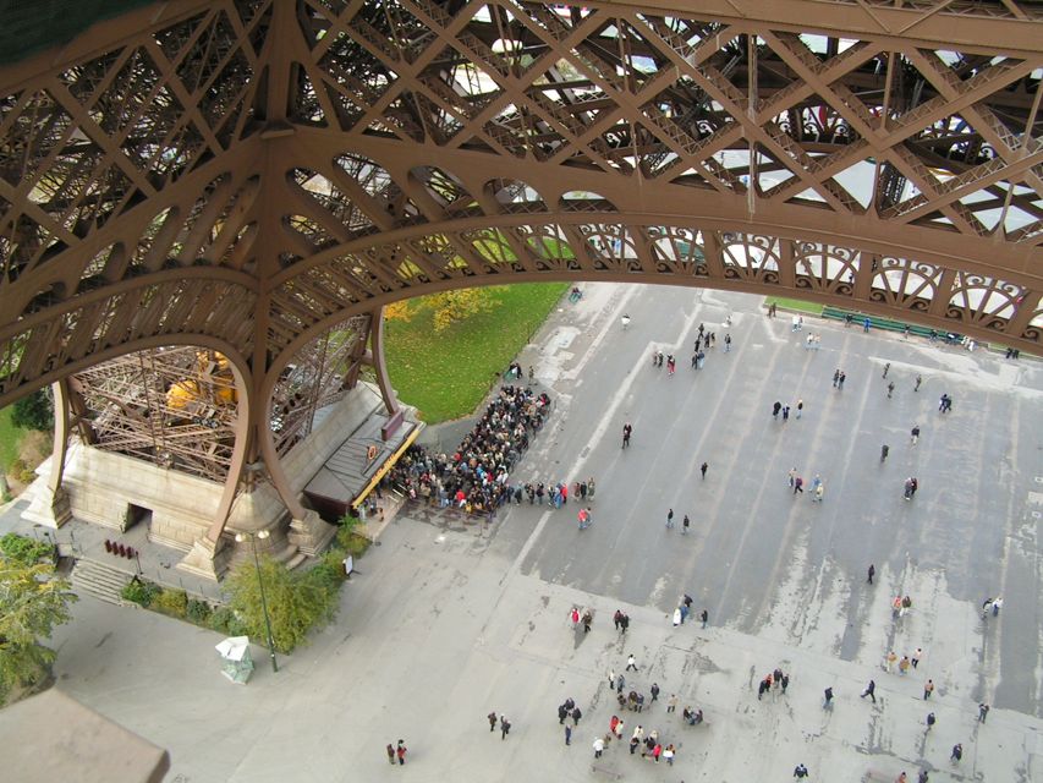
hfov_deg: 49.0
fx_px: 1145
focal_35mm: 38
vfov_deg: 37.7
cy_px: 392
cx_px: 522
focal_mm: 6.3
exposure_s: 1/50
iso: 50
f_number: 4
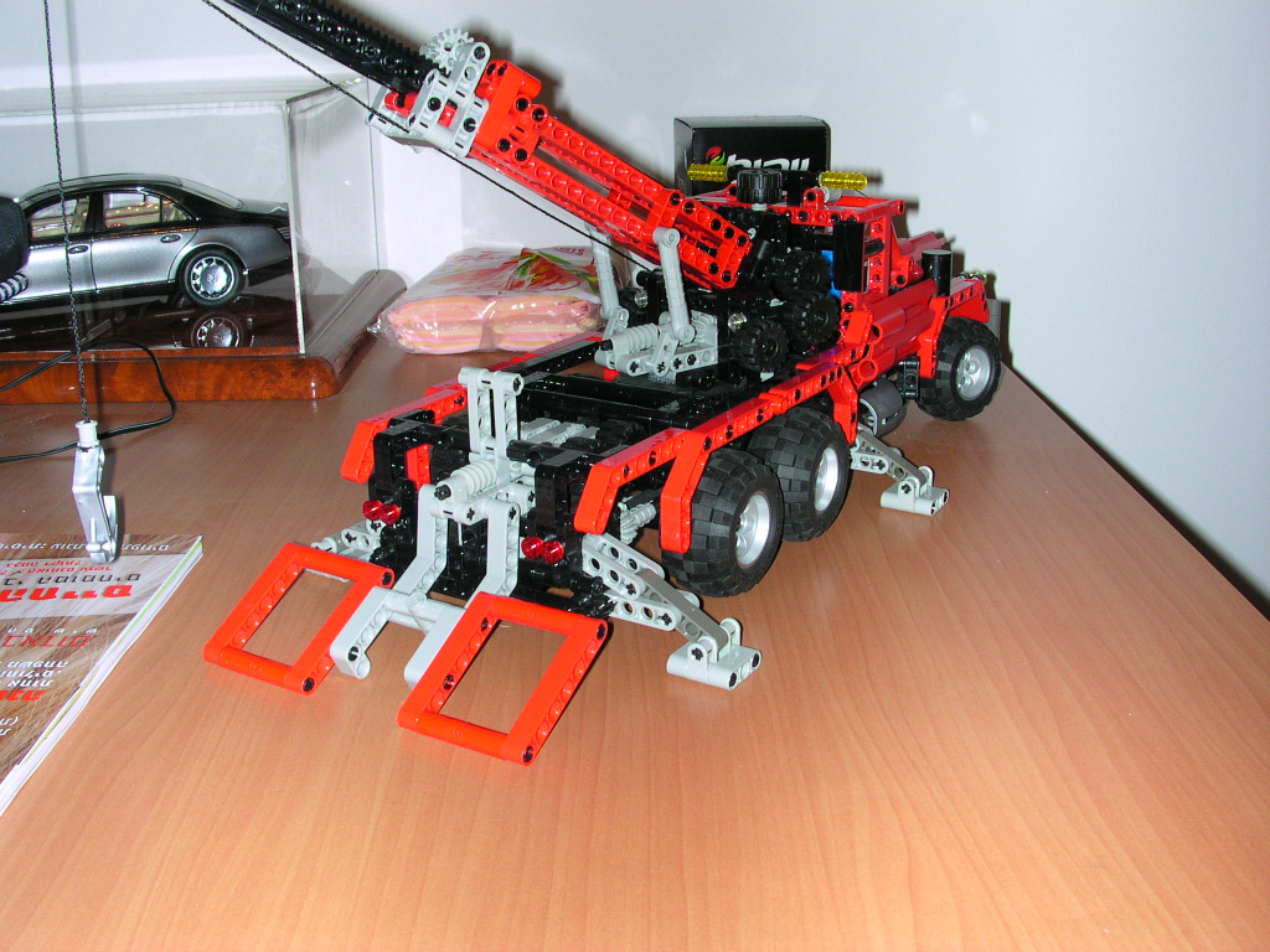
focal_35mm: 37
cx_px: 635
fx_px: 1357
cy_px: 476
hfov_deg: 50.1
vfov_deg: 38.7
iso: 100
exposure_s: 1/60
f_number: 4.5
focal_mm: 5.6
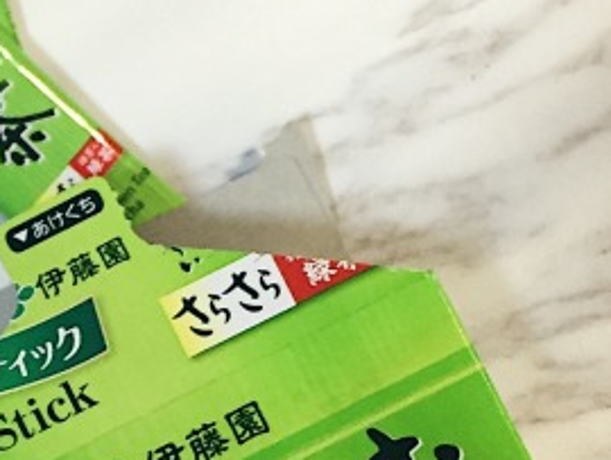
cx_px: -146
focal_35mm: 123
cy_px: 358
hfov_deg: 15.4
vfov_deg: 12.0
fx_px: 2173
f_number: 2.2
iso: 200
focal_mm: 4.15
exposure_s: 1/33
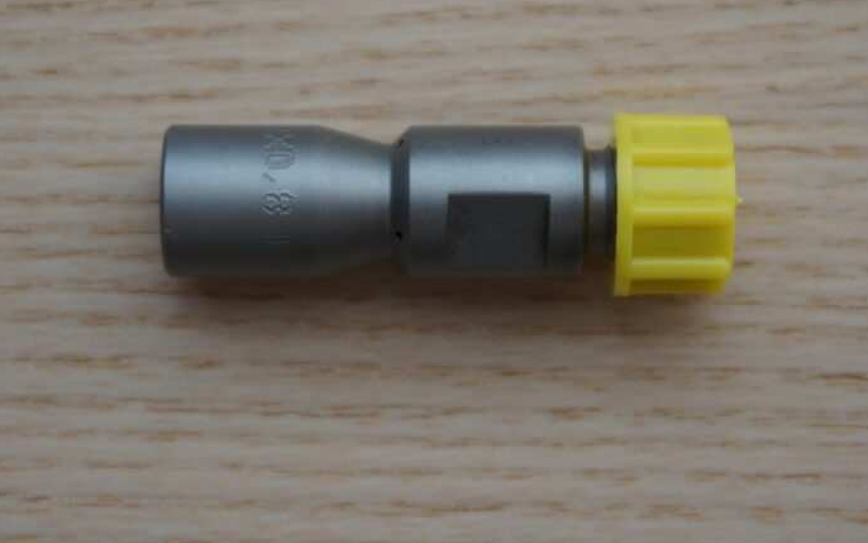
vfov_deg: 11.5
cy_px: 209
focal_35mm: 114
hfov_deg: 18.3
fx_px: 2697
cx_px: 401
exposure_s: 1/80
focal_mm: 50
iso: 100
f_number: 5.6
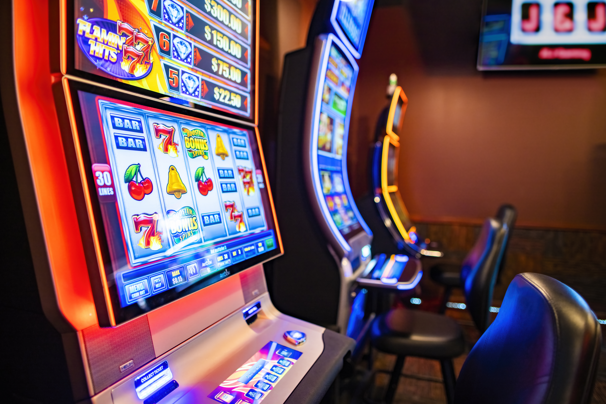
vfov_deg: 53.1
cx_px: 303
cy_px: 202
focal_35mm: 24
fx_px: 404
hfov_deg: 73.7
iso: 1250
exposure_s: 1/100
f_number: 2
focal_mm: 24
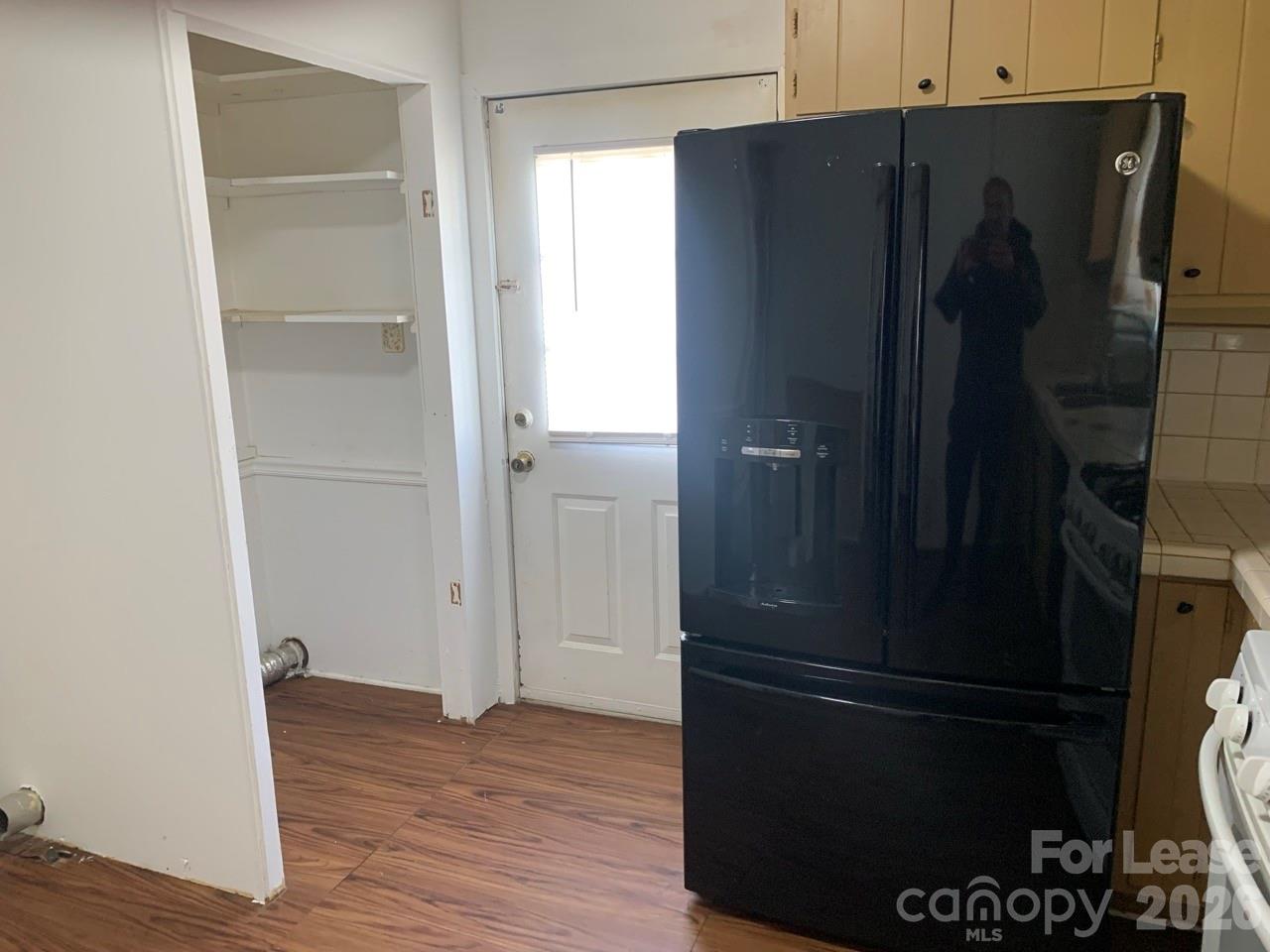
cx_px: 635
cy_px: 476
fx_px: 954
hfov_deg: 67.3
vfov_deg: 53.1
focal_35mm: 26
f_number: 1.8
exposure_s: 1/60
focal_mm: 4.25
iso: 160
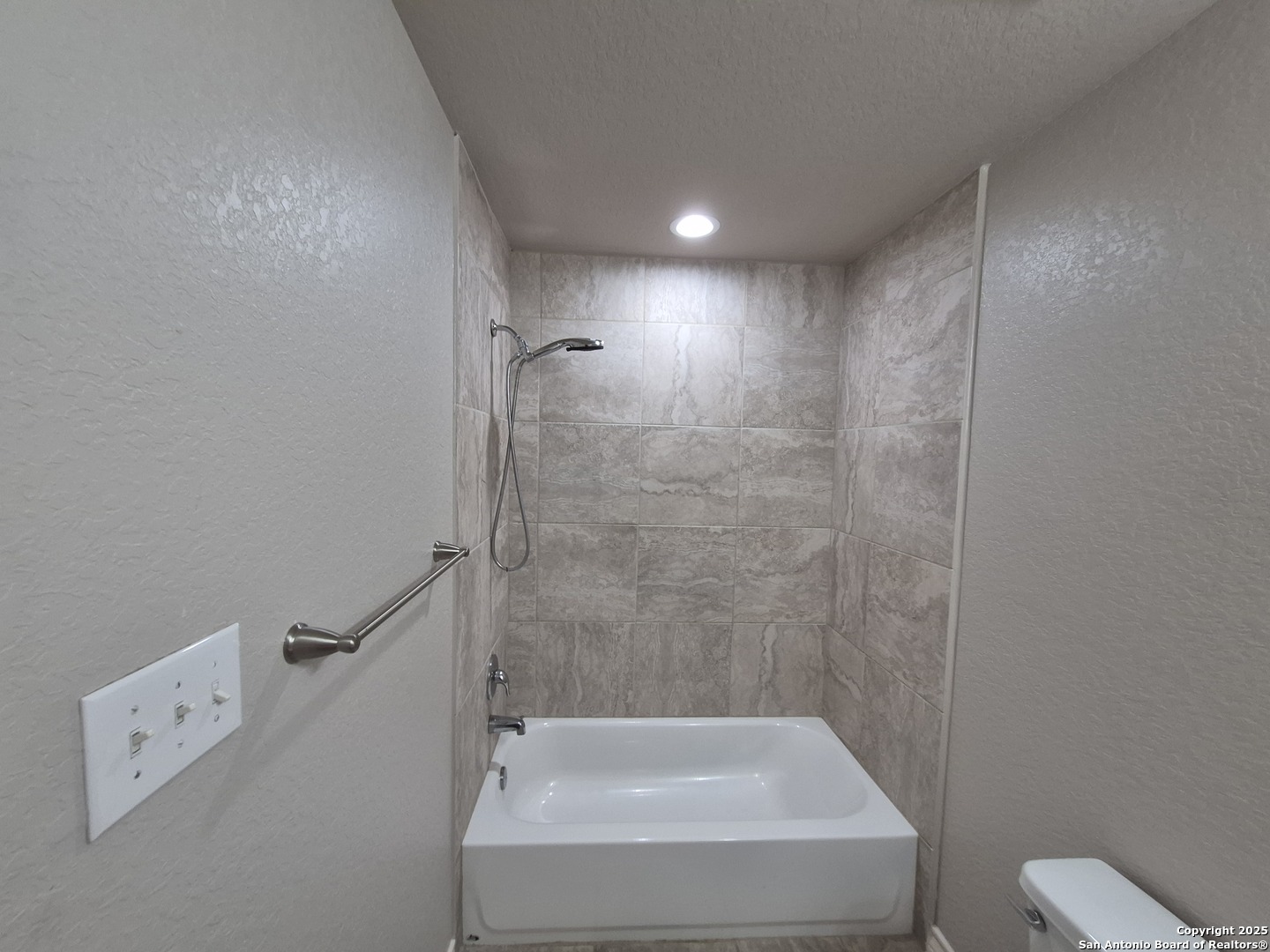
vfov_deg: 89.9
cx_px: 635
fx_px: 477
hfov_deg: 106.2
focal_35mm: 13
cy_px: 476
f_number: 2.2
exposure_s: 1/60
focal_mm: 1.74
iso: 160
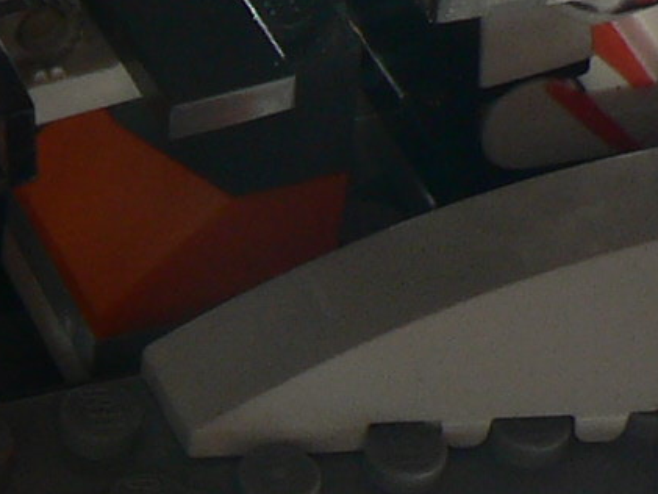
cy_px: 658
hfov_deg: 8.8
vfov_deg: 6.7
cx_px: -380
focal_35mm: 219
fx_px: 4164
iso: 80
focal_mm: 6
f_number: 4
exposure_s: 1/250
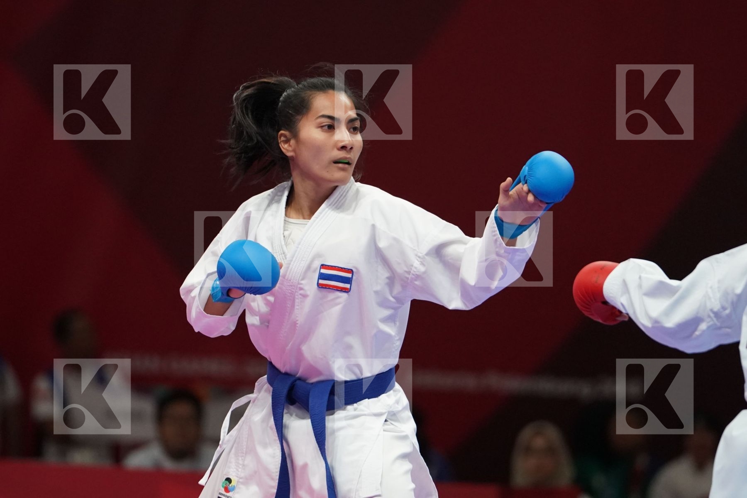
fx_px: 8714
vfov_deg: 3.3
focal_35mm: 420
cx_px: 374
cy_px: 249
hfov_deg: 4.9
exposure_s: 1/1000
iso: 4000
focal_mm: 280
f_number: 4
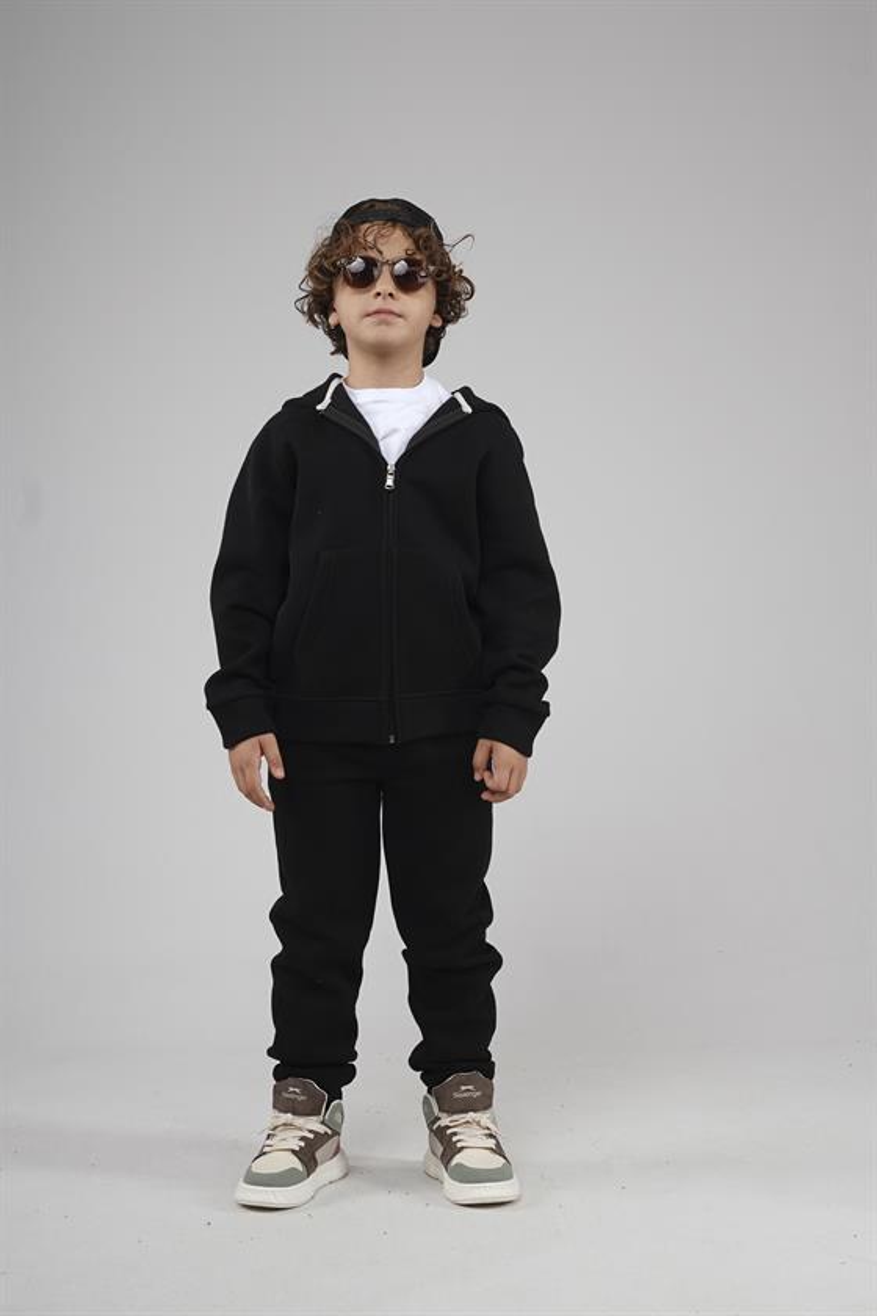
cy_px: 658
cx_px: 438
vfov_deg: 35.1
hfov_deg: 23.8
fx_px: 2083
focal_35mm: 57
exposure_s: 1/160
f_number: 8
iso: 64
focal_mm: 38
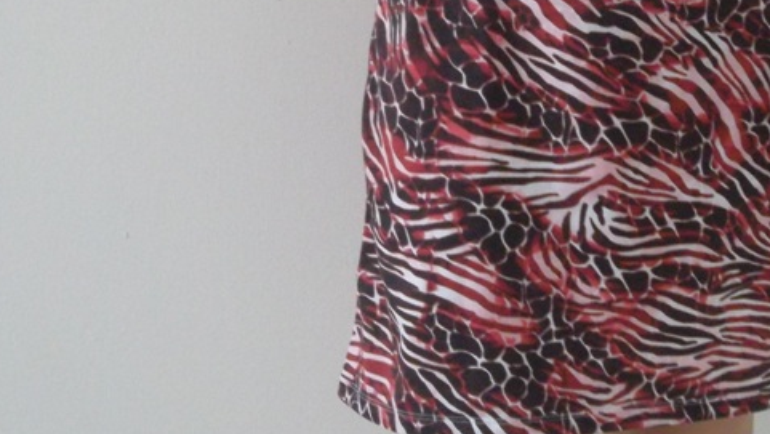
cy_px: -114
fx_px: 2083
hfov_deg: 20.7
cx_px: 604
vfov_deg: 11.6
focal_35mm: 102
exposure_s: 1/18
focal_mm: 7.8
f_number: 4.5
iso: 400
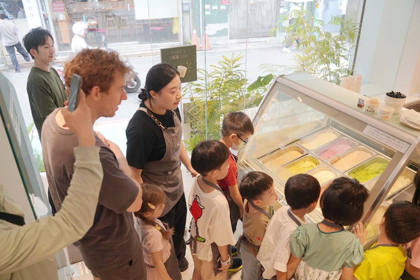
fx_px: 327
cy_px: 140
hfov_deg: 65.5
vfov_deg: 46.4
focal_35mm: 28
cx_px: 210
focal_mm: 28
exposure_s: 1/160
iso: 1250
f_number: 4
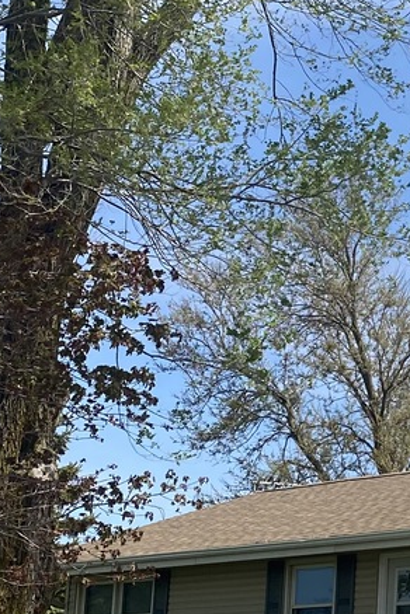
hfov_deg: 13.6
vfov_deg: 22.9
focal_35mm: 89
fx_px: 1520
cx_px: 764
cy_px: 314
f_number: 1.8
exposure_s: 1/3401
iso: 32
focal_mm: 4.25
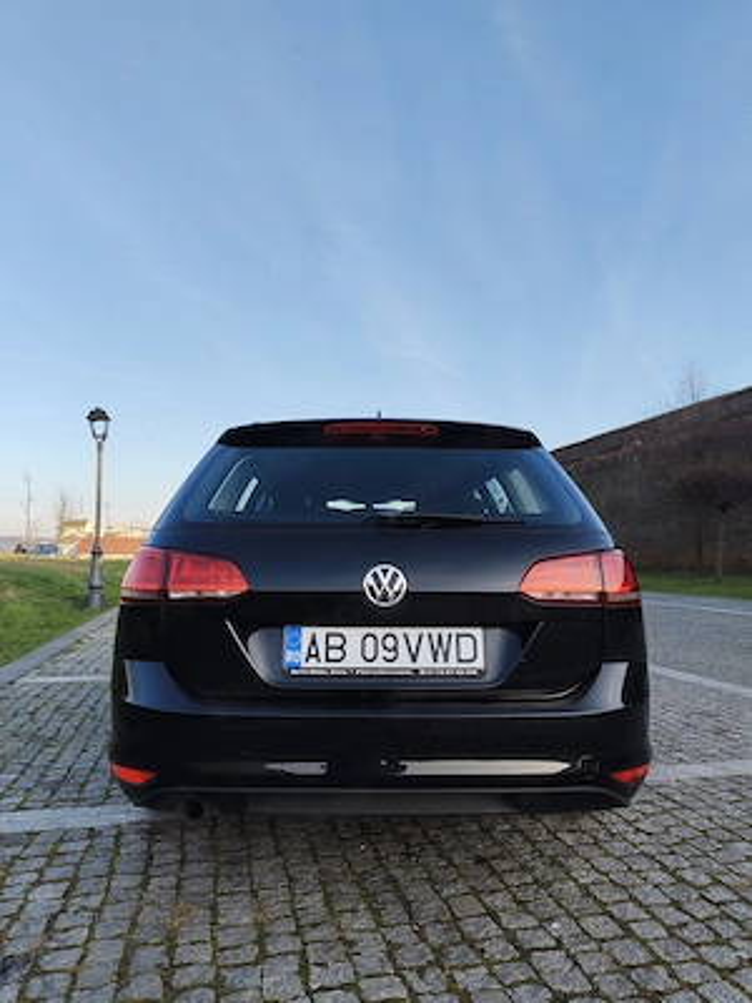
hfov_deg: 56.8
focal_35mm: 24
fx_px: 695
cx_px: 376
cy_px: 502
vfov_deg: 71.6
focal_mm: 5.56
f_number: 1.88
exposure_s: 1/280
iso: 50
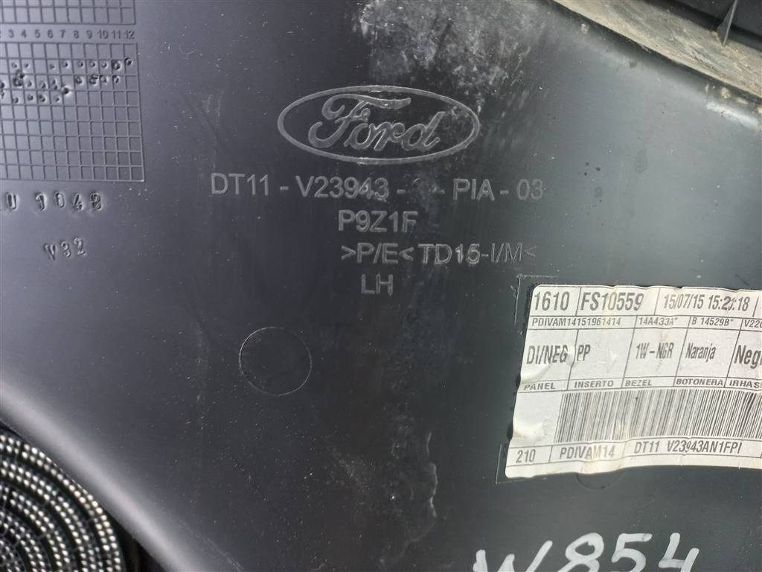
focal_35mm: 25
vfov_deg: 54.9
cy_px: 286
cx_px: 381
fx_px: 550
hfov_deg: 69.4
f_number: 1.8
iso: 125
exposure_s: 1/50
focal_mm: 4.6
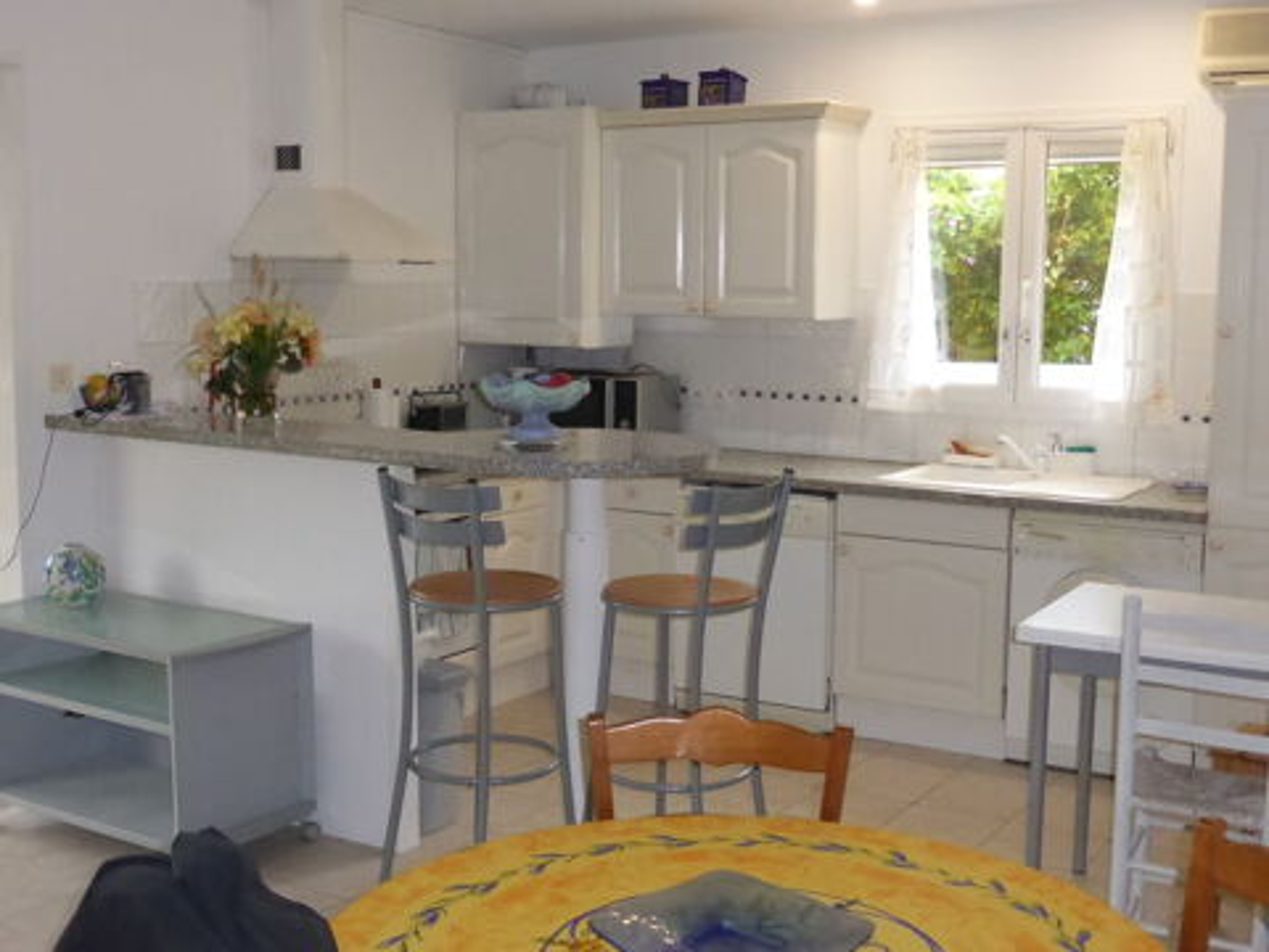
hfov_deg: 43.9
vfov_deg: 33.6
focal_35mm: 43
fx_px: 1576
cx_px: 634
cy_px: 476
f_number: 3.9
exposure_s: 1/60
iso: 800
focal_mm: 7.4
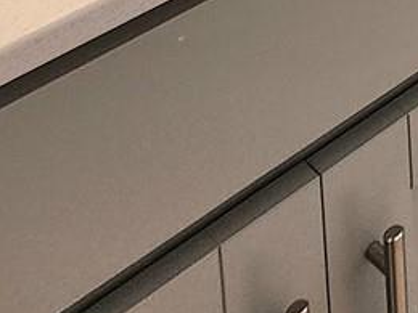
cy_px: -581
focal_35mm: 80
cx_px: 873
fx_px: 966
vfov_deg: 11.8
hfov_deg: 16.9
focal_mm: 2.2
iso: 125
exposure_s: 1/60.2
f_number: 2.2
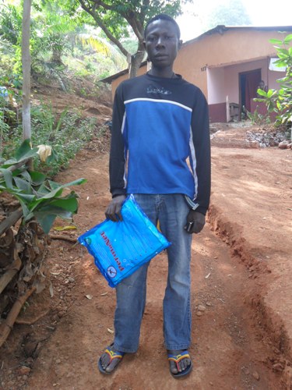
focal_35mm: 32
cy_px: 195
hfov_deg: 44.2
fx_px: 360
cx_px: 146
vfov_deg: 56.8
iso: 100
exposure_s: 1/45
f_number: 3.7
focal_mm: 5.7
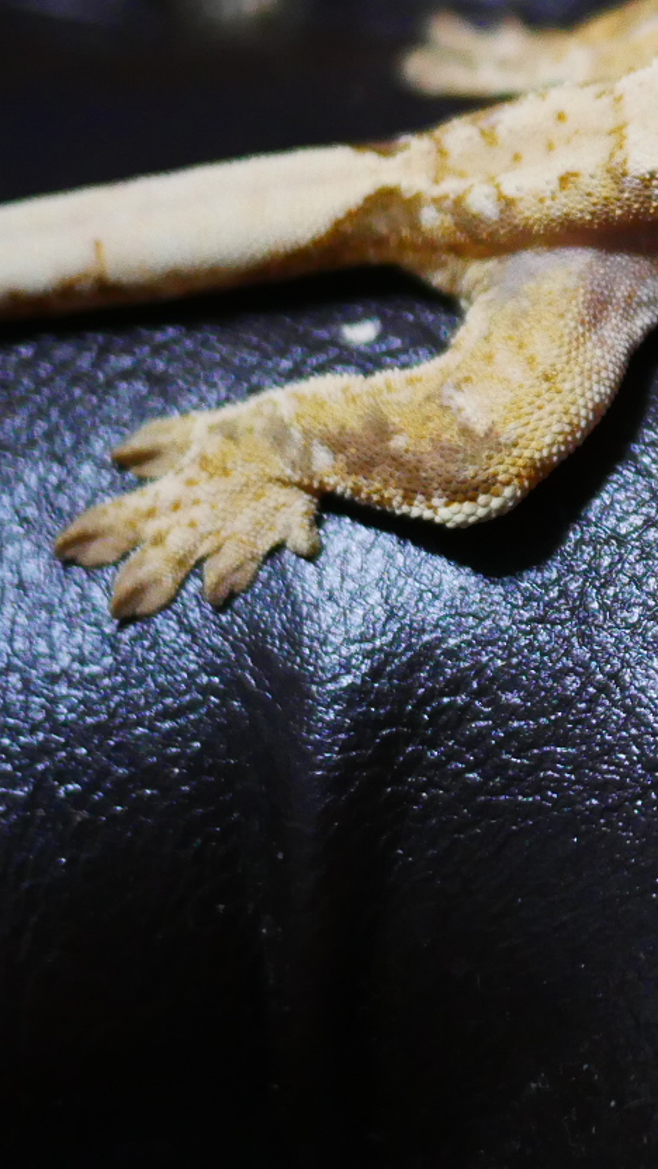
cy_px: 355
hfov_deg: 9.7
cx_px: 1205
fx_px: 3691
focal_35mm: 119
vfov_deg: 17.9
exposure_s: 1/60
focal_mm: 20
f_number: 1.7
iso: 1000
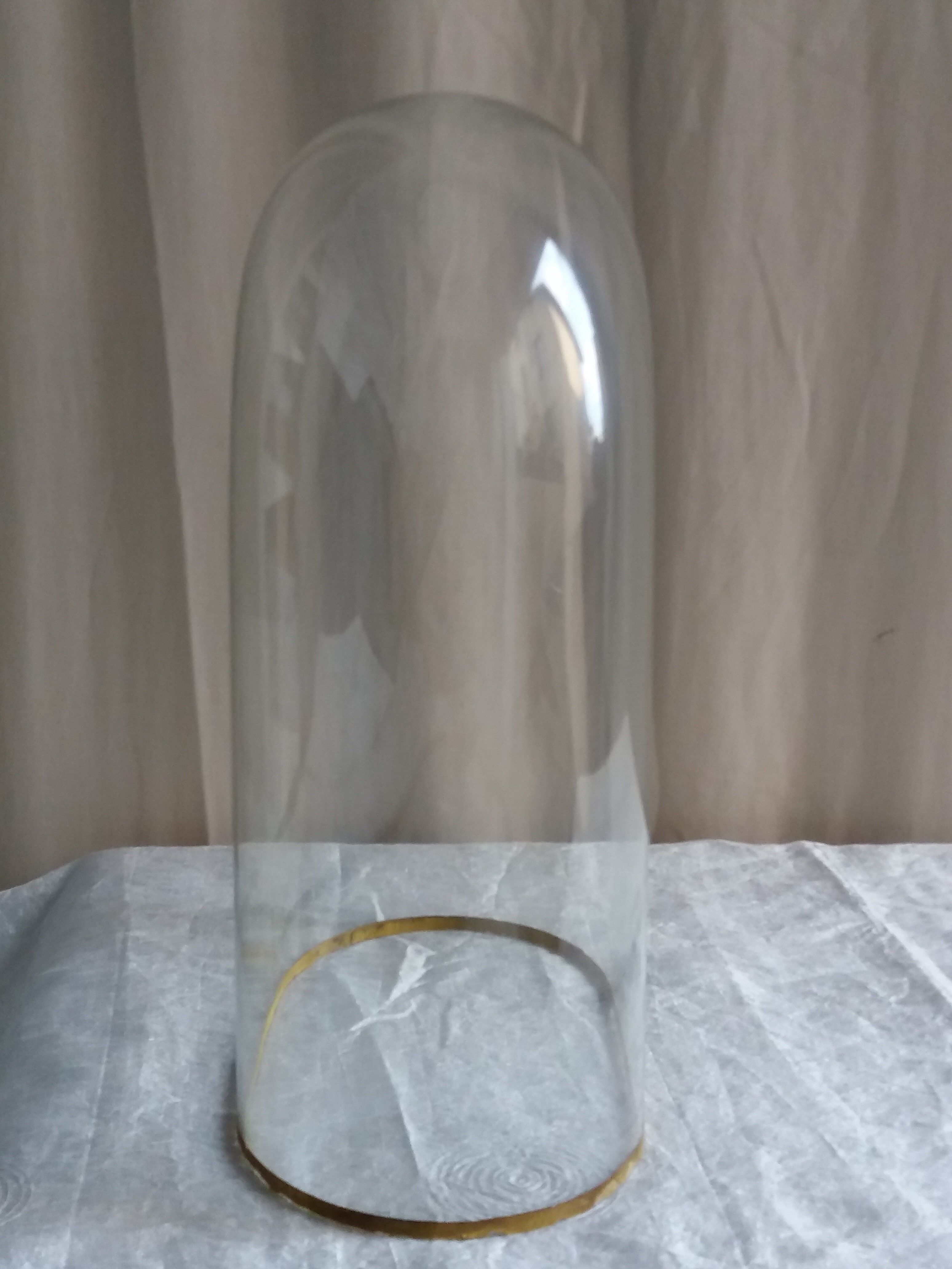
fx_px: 1027
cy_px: 634
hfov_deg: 49.7
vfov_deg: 63.4
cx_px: 476
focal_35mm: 28
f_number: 1.9
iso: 100
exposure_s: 1/100
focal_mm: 3.7
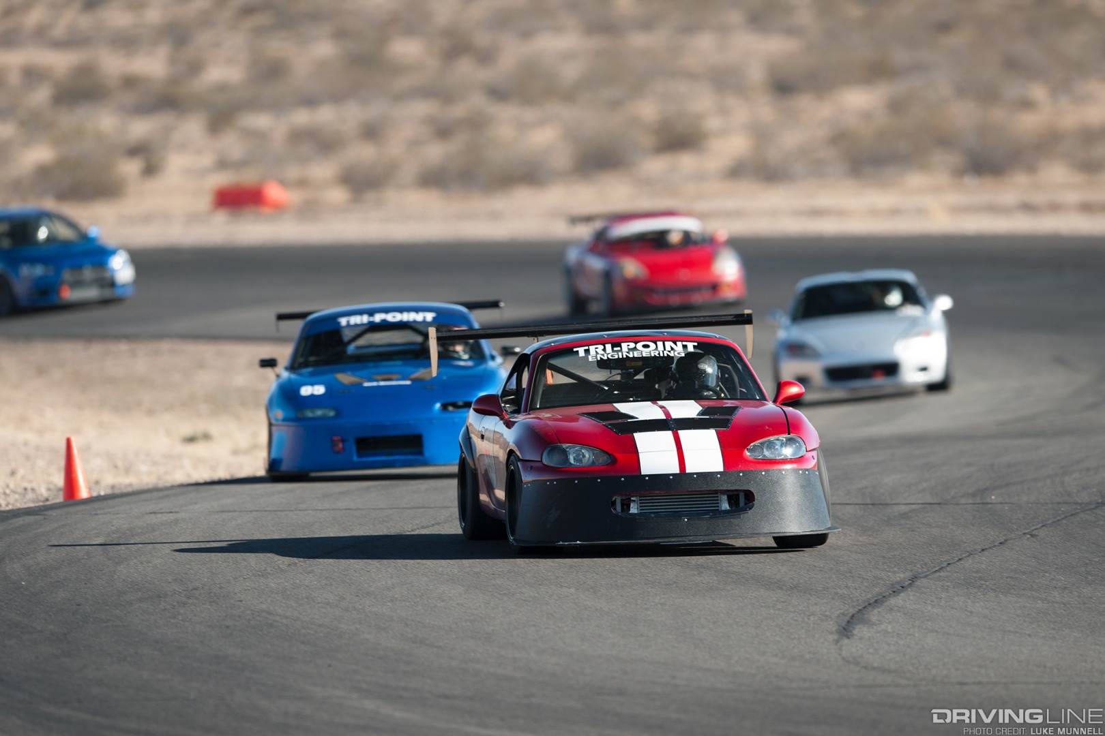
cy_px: 368
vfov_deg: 3.4
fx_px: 12277
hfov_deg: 5.2
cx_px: 552
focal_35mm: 400
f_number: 3.2
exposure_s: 1/320
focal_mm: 400
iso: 100
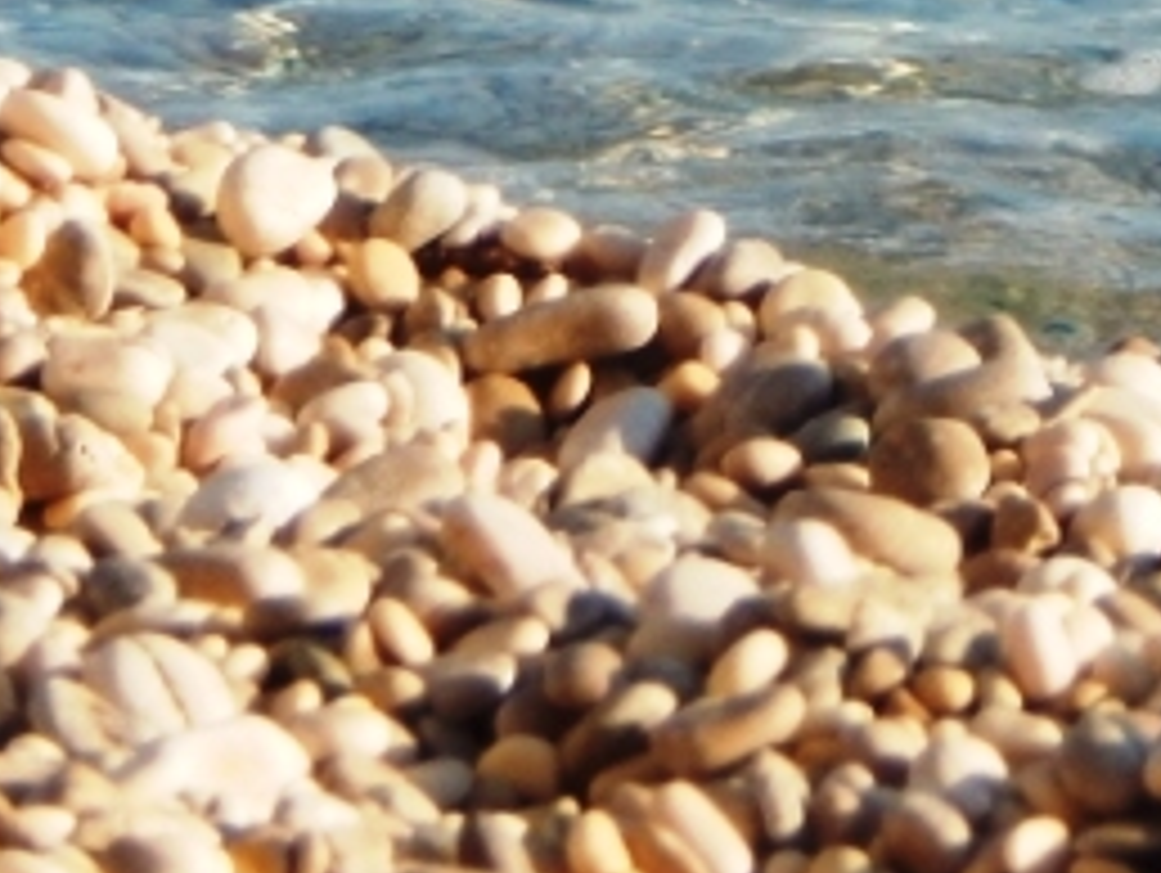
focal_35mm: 992
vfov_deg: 1.5
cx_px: 1845
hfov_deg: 2.0
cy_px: -554
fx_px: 33302
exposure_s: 1/400
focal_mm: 44.9
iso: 125
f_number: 5.6
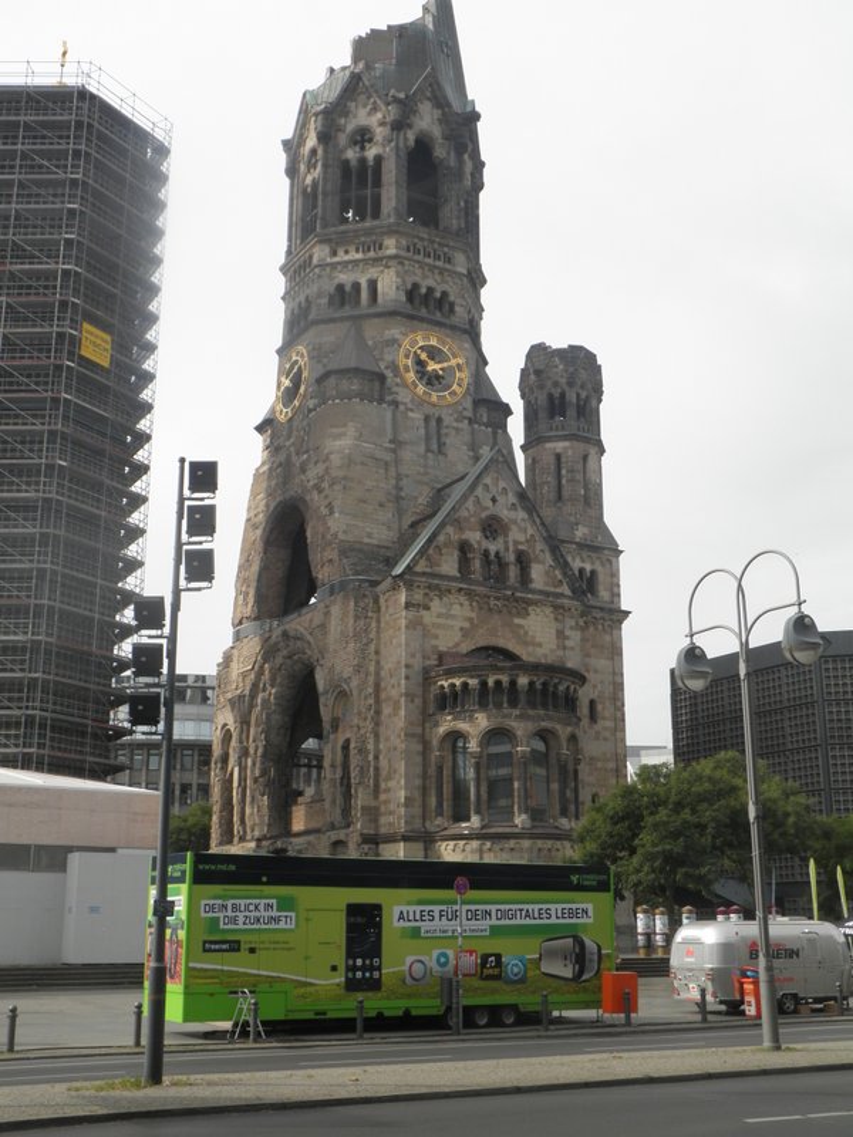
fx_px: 1347
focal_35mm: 41
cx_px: 426
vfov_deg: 45.8
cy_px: 568
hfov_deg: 35.1
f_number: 10
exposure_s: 1/80
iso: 64
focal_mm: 7.3
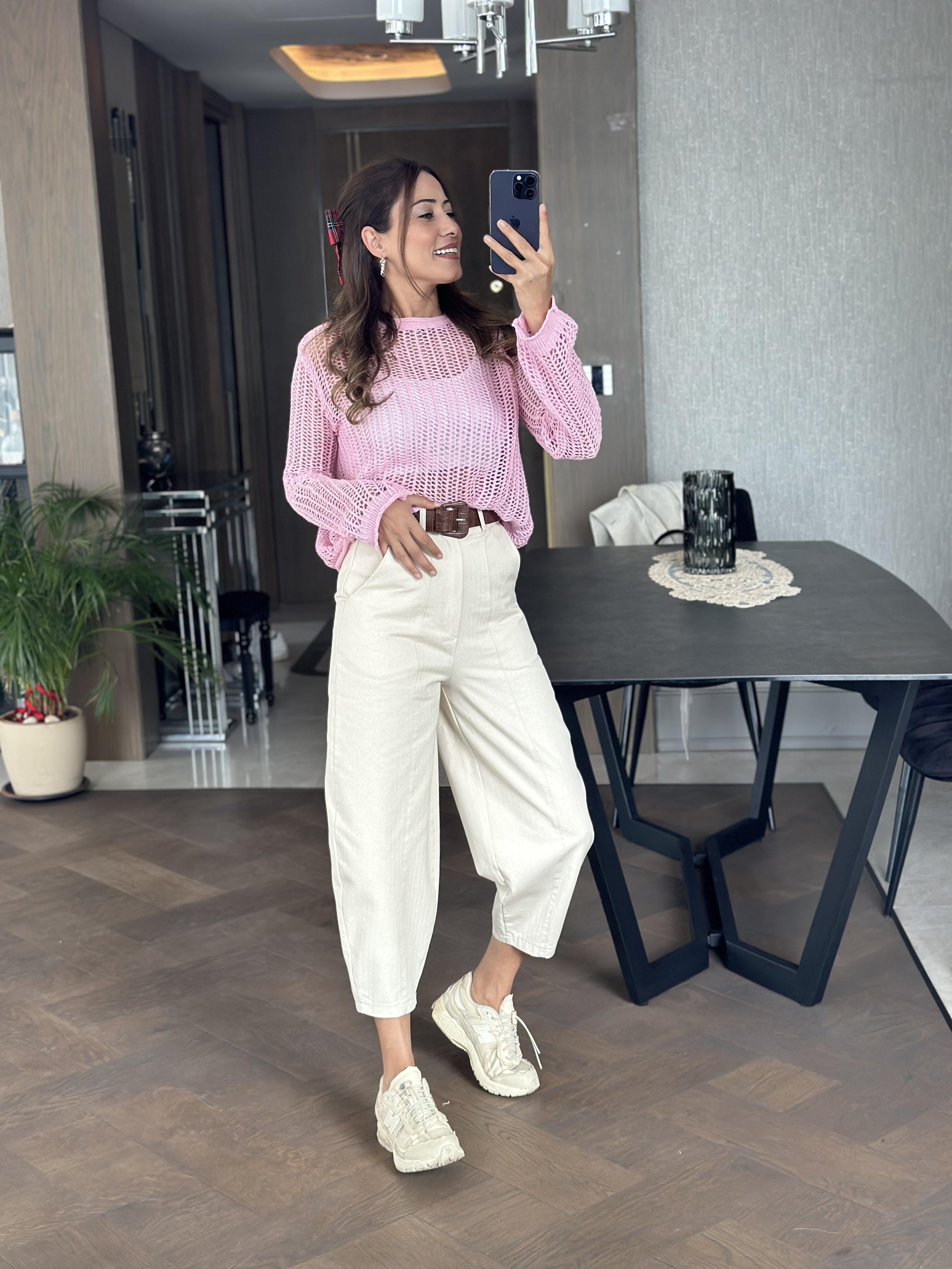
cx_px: 476
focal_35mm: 48
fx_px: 1760
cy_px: 634
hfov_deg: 30.3
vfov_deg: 39.7
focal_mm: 6.86
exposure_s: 1/121
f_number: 1.78
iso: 125
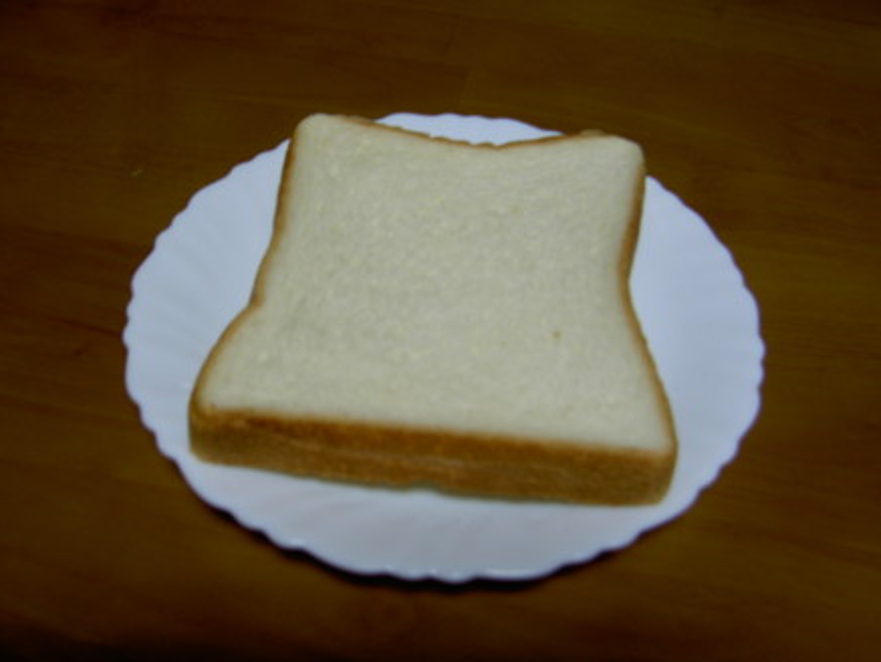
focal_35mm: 35
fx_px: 891
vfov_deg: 40.7
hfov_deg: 52.6
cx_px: 446
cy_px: 325
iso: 50
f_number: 2.8
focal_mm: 5.6
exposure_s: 1/10
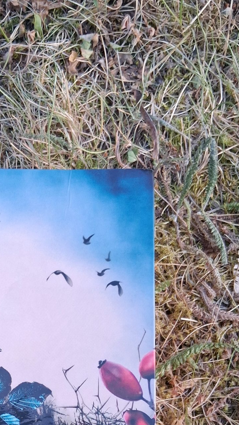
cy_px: 362
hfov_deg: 21.2
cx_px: 11
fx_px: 620
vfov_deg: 36.1
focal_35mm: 55
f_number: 1.8
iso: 160
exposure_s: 1/100
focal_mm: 3.98
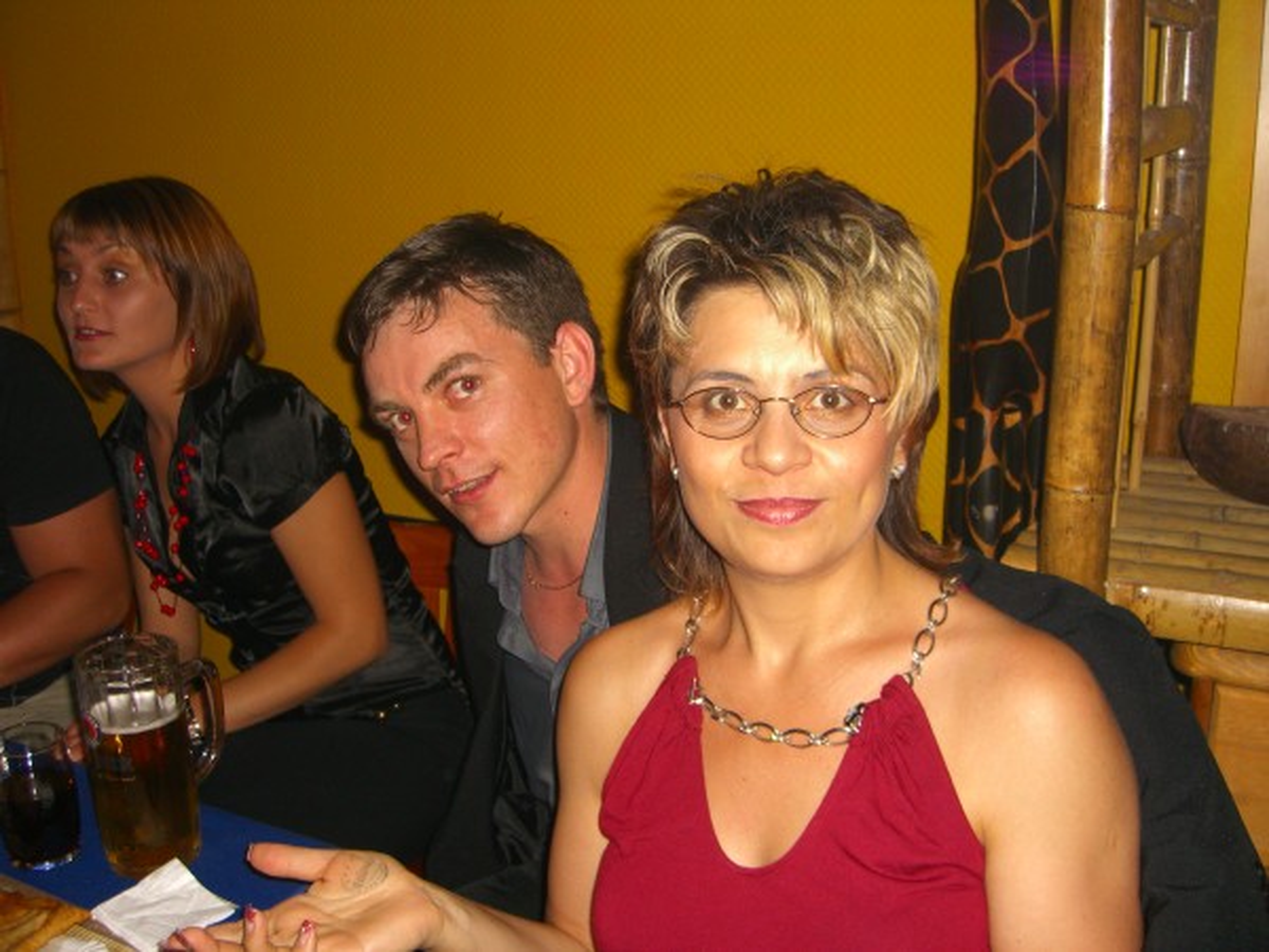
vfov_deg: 37.7
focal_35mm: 38
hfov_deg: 49.0
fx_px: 1393
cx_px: 634
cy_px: 476
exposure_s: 1/60
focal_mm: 7.9
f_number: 2.8
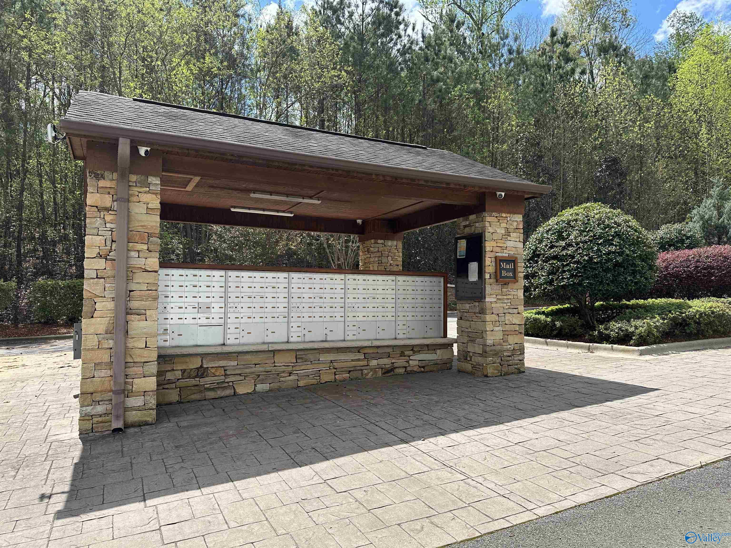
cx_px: 366
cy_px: 274
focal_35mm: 24
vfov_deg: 56.8
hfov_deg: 71.6
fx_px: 507
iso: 80
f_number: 1.78
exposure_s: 1/2525
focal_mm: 6.86
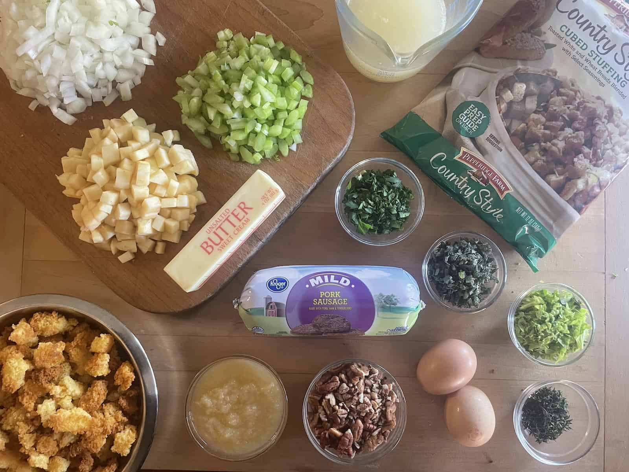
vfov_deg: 53.1
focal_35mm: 26
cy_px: 236
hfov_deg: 67.3
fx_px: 472
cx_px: 314
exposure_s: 1/40
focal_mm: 4.2
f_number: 1.6
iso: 400
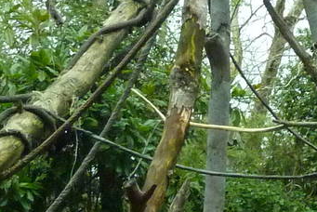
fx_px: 1375
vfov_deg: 8.8
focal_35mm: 156
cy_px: 198
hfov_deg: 13.1
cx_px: 281
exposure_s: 1/160
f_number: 3.5
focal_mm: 5.3
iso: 400
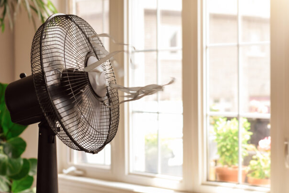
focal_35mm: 86
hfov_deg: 23.6
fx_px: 691
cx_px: 151
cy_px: 84
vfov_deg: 15.9
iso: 200
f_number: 4.5
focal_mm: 50
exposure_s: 1/125
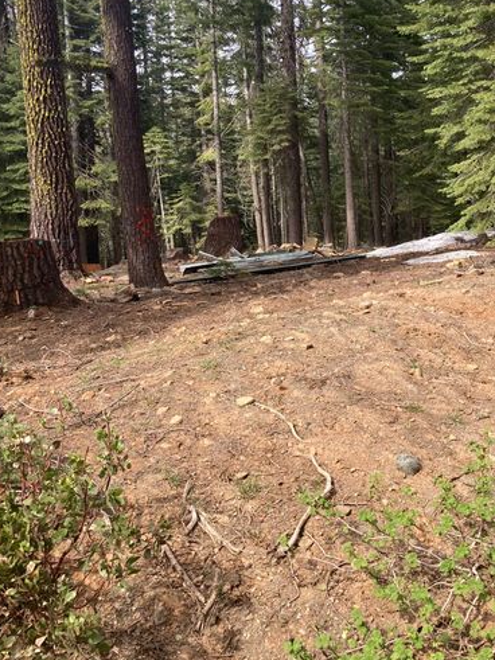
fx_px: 725
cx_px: 274
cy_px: 259
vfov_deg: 48.6
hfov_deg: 37.7
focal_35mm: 38
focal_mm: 3.99
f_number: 1.8
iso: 20
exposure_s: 1/585
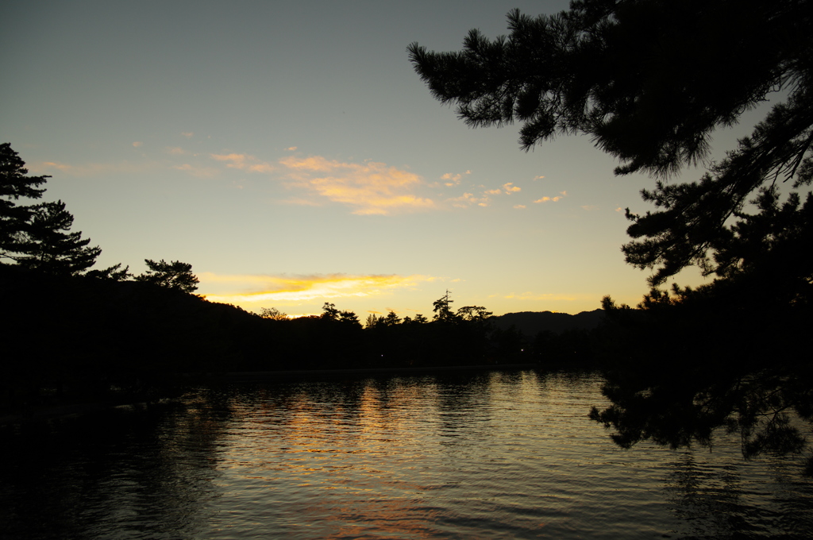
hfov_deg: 73.8
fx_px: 541
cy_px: 270
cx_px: 406
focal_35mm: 24
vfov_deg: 53.0
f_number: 4
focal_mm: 16
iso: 200
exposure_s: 1/100
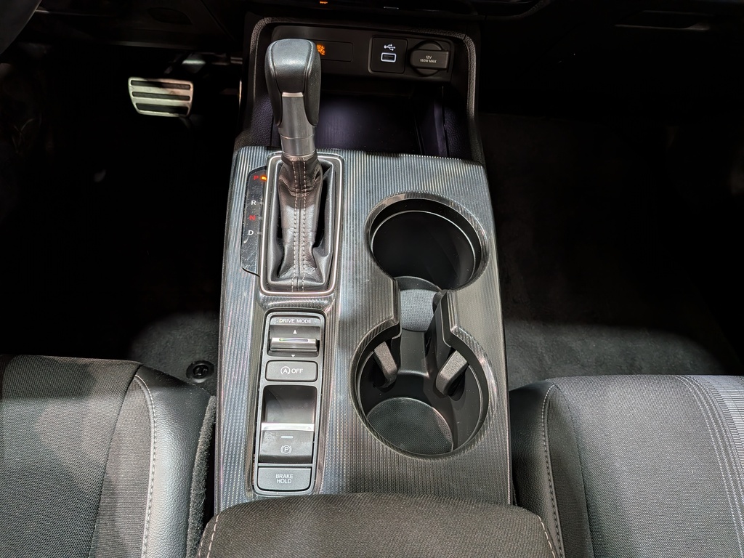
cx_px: 372
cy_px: 279
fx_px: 516
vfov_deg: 56.8
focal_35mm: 24
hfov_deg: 71.6
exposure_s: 1/34.4
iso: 27
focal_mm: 4.53
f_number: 1.7
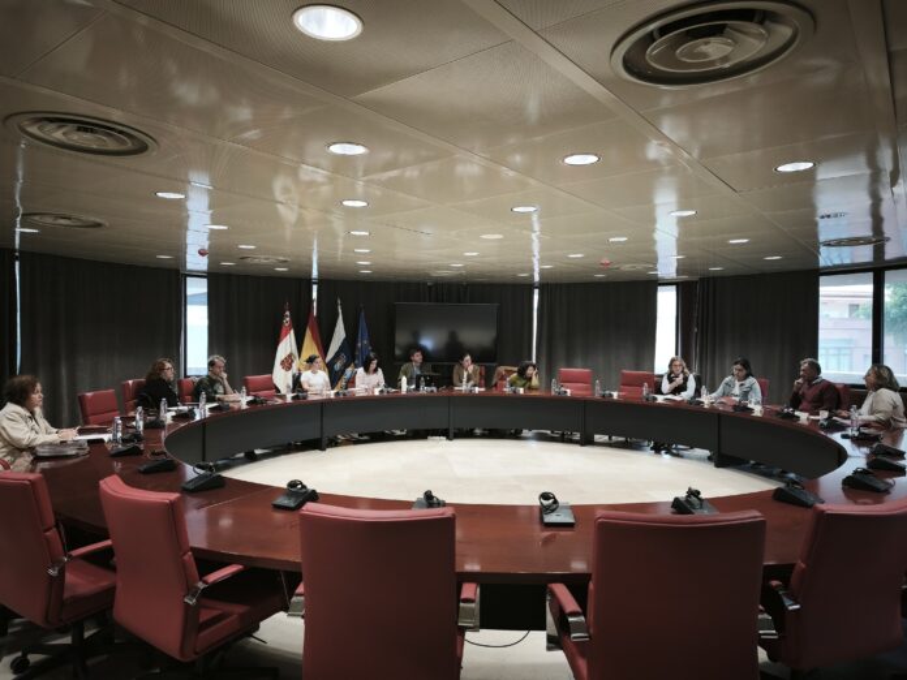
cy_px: 340
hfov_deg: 73.9
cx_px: 454
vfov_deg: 58.9
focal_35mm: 23
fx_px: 603
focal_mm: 6.45
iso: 250
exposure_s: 1/50
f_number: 1.62
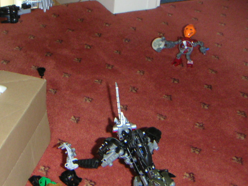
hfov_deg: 32.4
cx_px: 78
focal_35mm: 59
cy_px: 105
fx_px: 423
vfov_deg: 24.8
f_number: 2.9
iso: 200
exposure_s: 1/45
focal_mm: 5.1
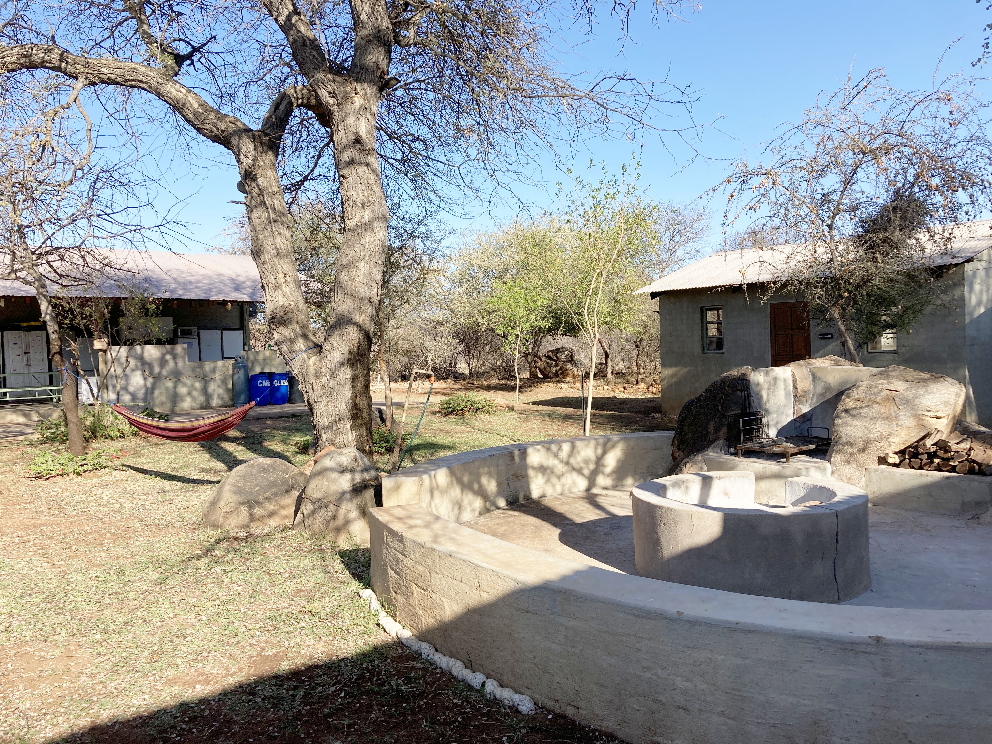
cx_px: 496
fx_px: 802
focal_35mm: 28
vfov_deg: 49.7
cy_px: 372
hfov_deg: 63.4
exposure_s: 1/1091
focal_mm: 3.99
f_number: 1.8
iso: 20
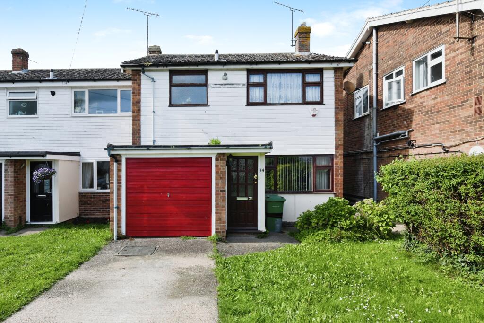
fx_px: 242
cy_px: 162
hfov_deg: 90.0
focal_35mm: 18
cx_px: 242
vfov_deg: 67.4
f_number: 10
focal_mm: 18
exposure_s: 1/320
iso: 400
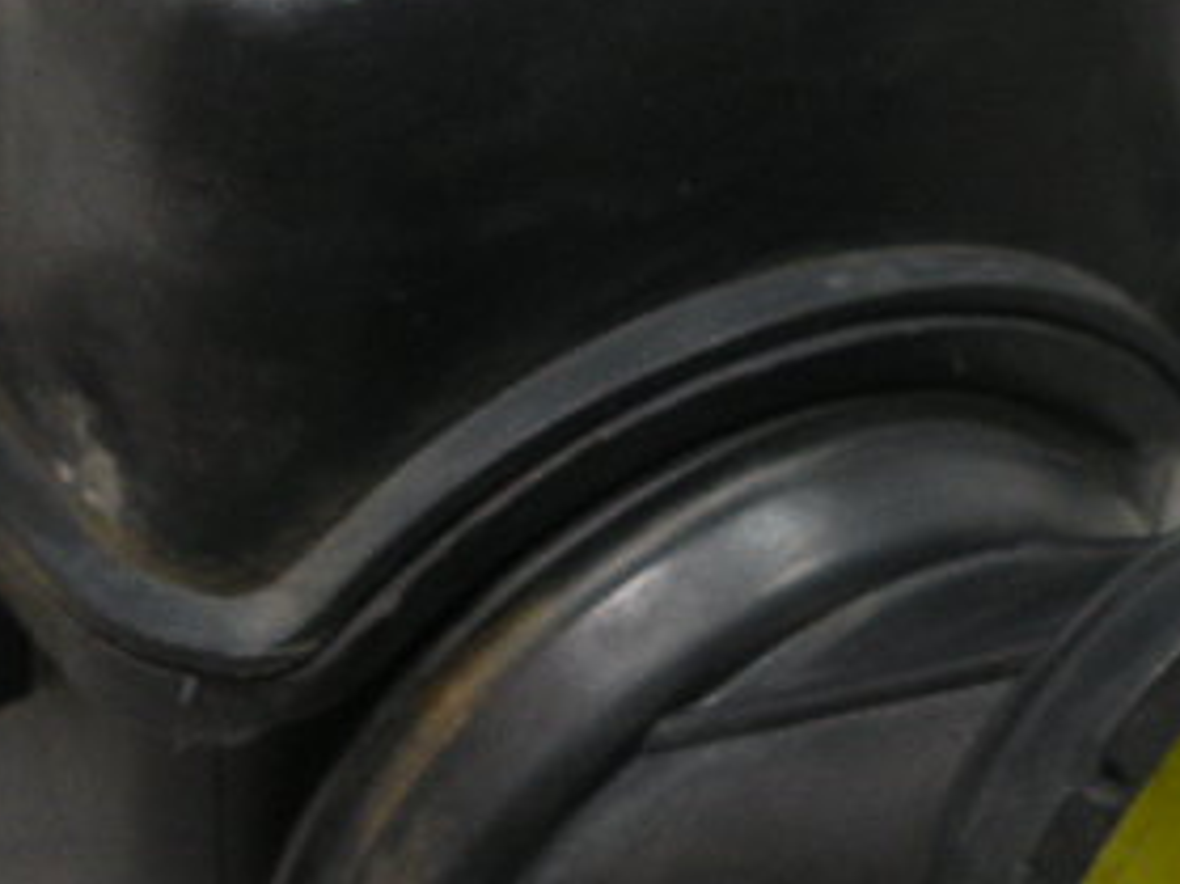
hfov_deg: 19.8
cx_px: 474
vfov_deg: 14.8
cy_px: 178
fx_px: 3373
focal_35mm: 99
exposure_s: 1/81
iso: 112
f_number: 2.8
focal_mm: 4.7
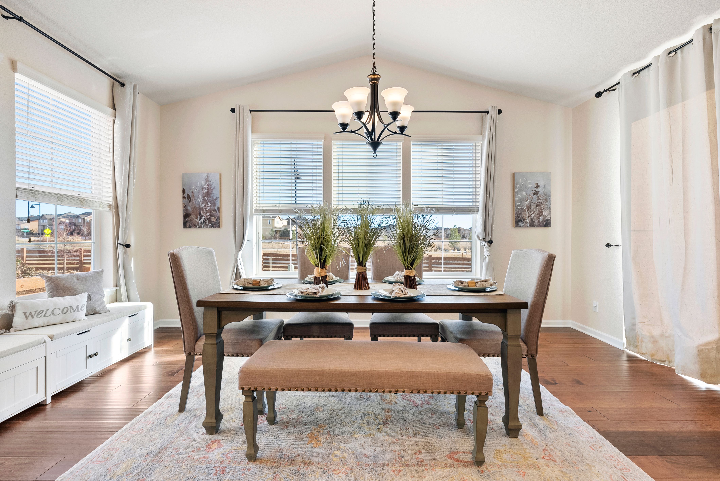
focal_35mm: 15
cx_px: 360
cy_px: 240
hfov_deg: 100.4
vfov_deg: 77.4
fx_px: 300
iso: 640
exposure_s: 1/30
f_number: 8
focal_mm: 15
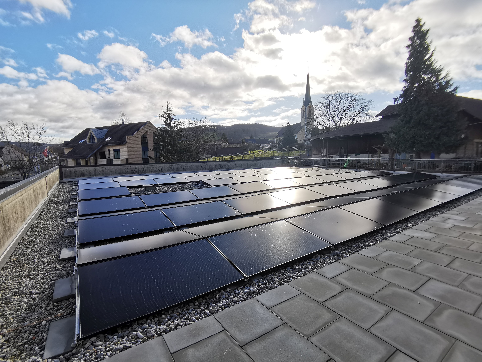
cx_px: 241
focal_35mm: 17
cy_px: 181
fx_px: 237
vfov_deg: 74.7
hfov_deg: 91.0
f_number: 2.2
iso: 50
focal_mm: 2.26
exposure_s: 1/1351
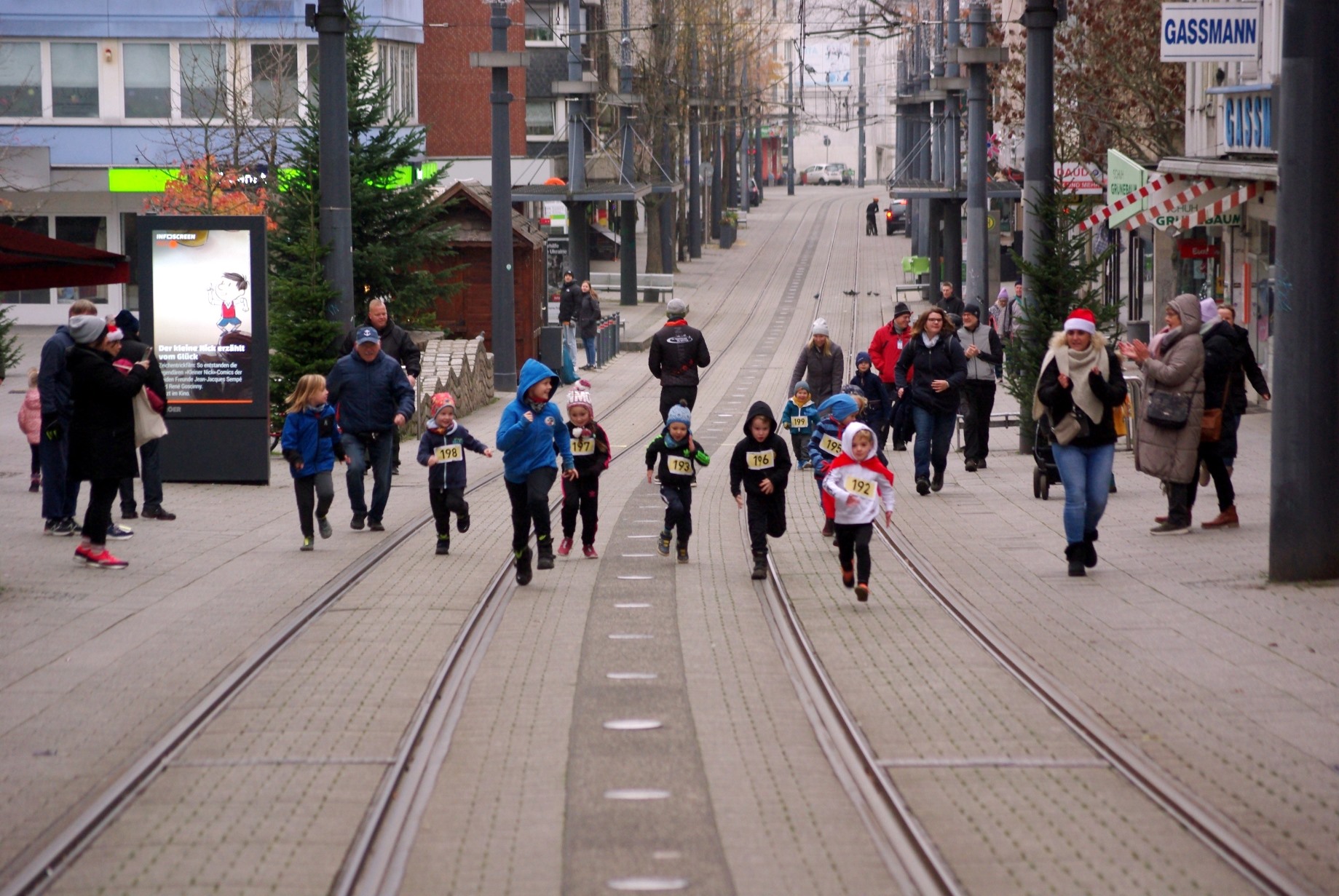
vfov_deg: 9.7
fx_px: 5288
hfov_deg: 14.4
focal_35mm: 142
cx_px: 670
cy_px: 448
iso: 500
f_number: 4.5
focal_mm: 95
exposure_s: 1/160
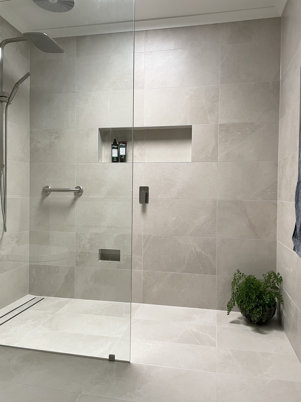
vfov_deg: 67.3
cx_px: 150
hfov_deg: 53.1
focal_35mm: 26
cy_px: 201
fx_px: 301
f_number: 1.6
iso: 125
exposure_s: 1/60
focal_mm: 4.2
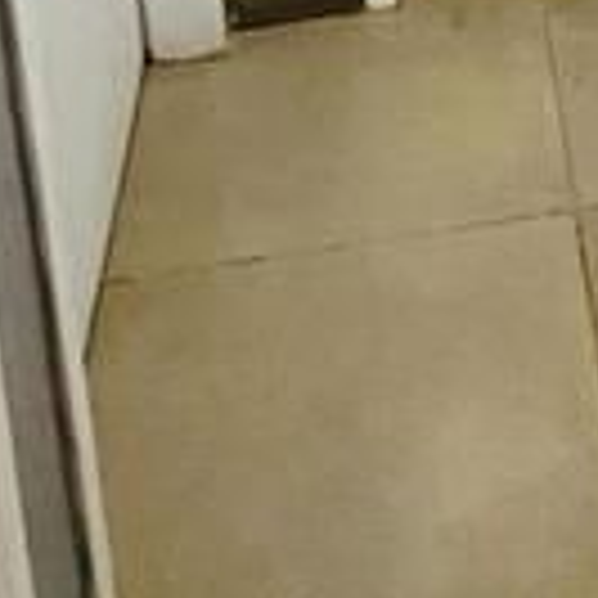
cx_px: 576
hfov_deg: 24.1
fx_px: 1349
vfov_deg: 16.1
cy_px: -733
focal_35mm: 69
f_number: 1.8
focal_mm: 1.57
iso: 200
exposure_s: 1/50
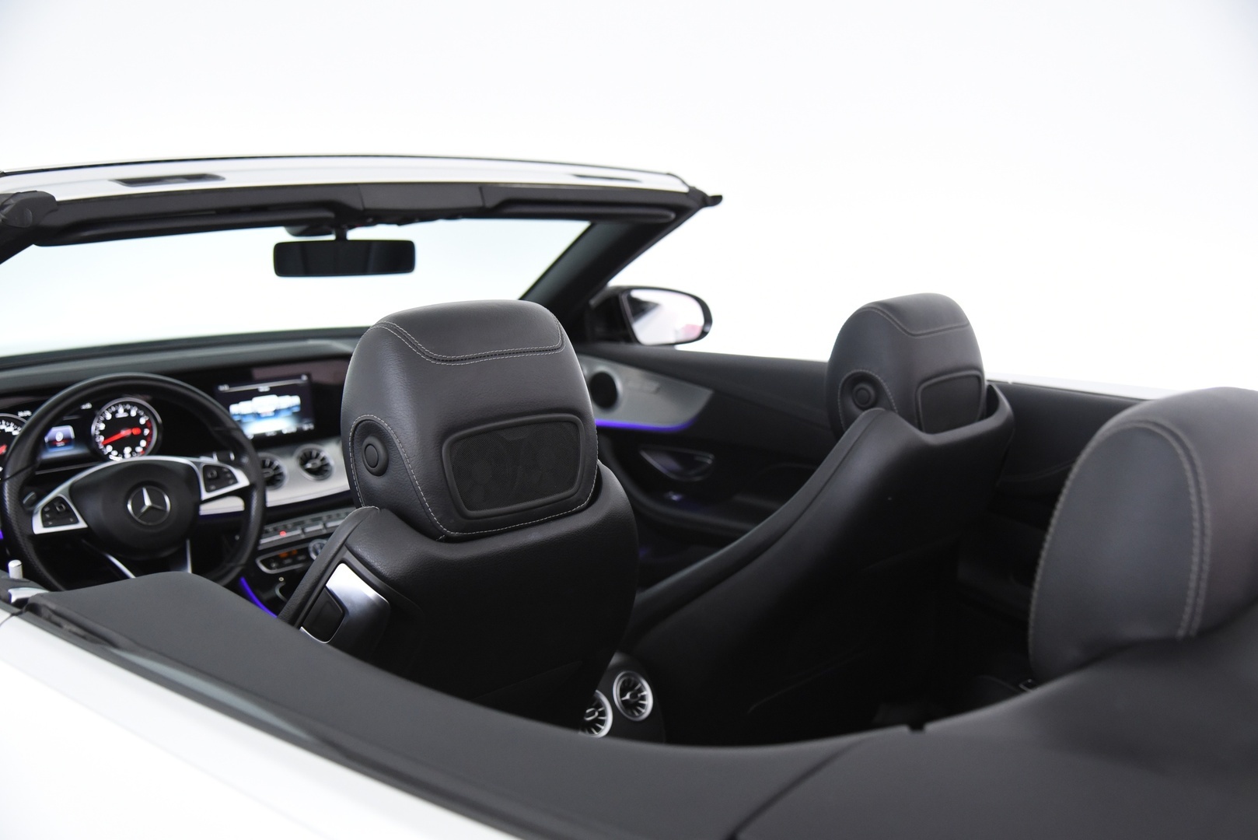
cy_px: 420
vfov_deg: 37.9
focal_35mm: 35
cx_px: 629
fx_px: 1223
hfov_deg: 54.4
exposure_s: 1/100
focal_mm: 35
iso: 4000
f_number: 4
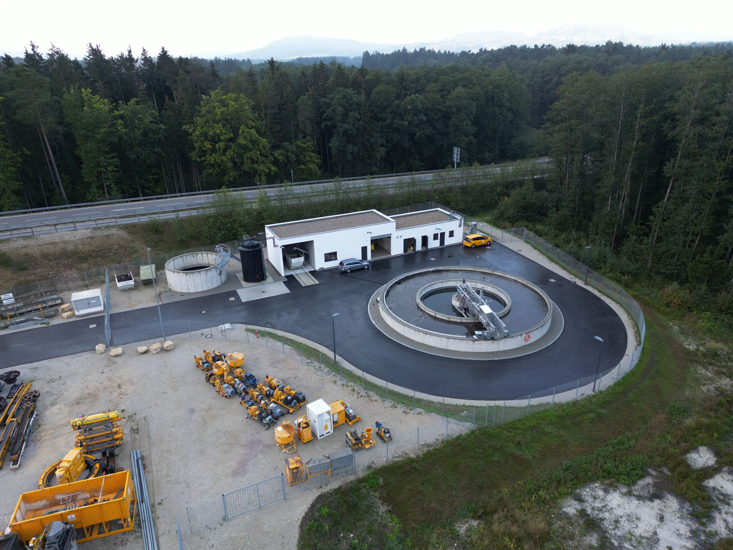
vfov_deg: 56.8
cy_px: 275
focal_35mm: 24
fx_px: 508
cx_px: 366
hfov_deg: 71.6
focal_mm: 6.72
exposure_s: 1/160
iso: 110
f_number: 1.7
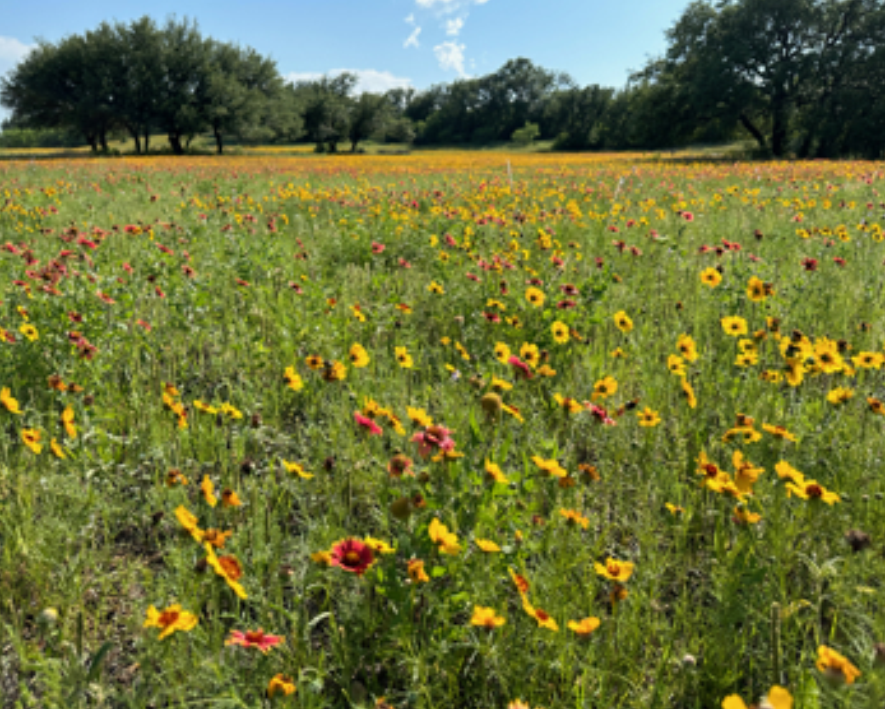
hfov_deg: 64.0
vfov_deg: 53.2
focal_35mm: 27
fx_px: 708
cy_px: 354
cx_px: 449
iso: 80
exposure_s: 1/2967
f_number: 1.78
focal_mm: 6.86
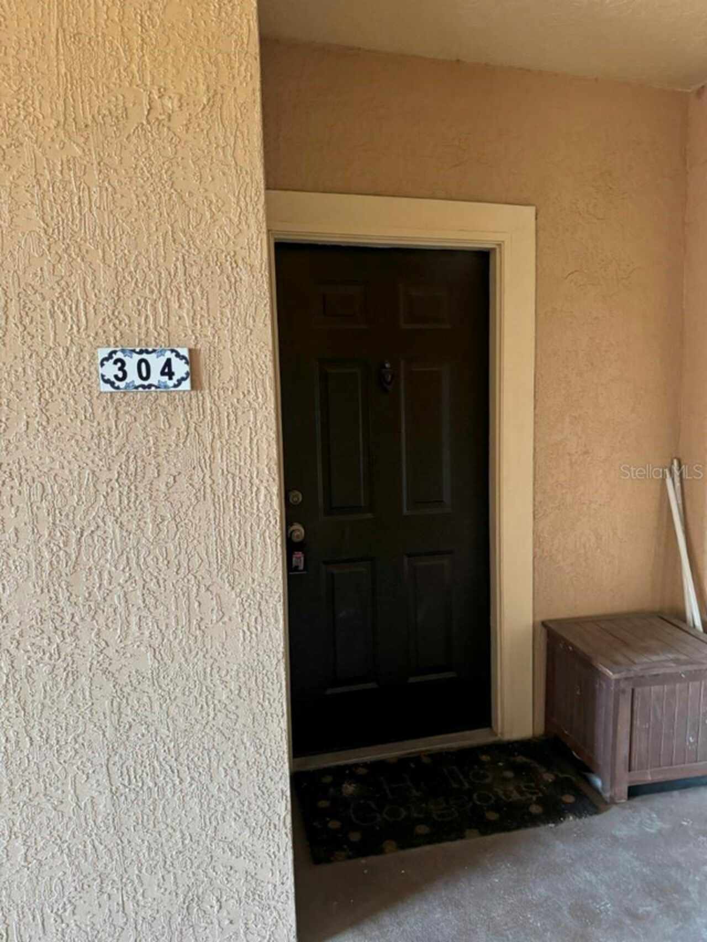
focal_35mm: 24
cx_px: 354
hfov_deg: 56.8
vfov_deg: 71.6
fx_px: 653
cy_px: 471
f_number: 1.78
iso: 800
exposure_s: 1/60
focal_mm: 6.76
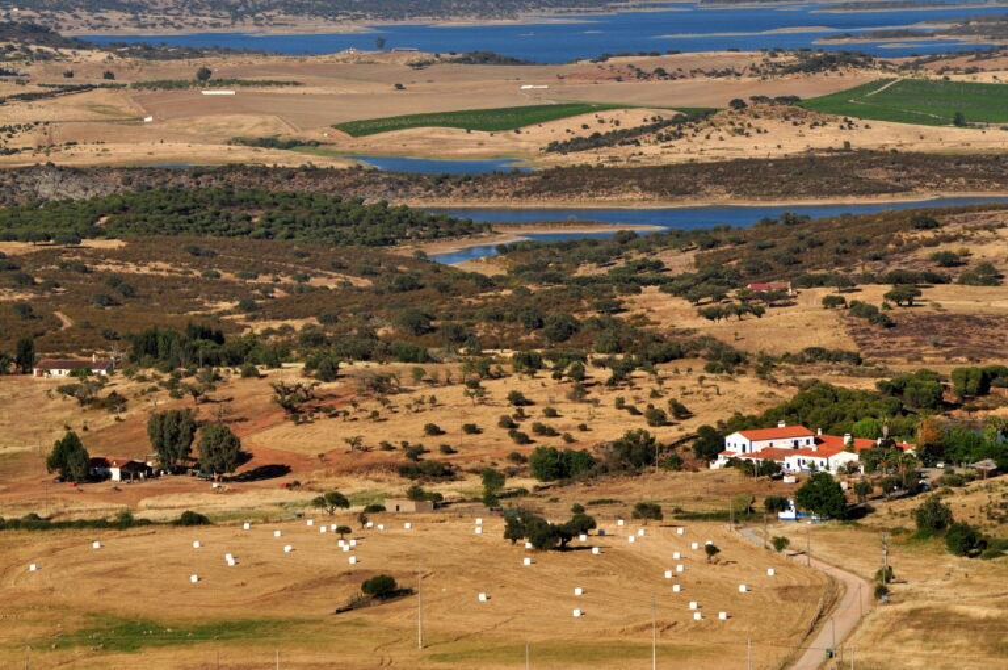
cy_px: 335
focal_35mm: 180
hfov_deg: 11.4
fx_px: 5034
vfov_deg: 7.6
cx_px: 504
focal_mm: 120
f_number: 8
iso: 200
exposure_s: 1/1250
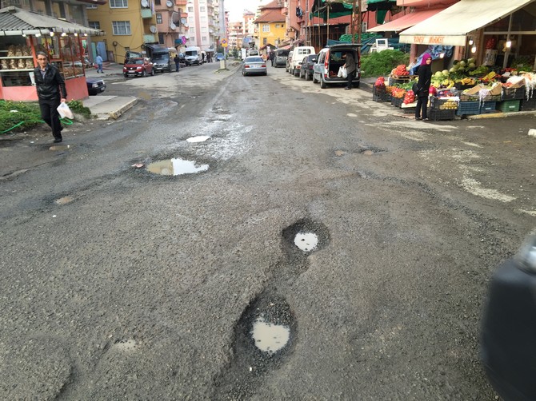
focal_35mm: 29
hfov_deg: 61.7
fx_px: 449
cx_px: 268
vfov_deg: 48.2
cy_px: 200
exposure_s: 1/50
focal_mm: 4.15
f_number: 2.2
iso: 32
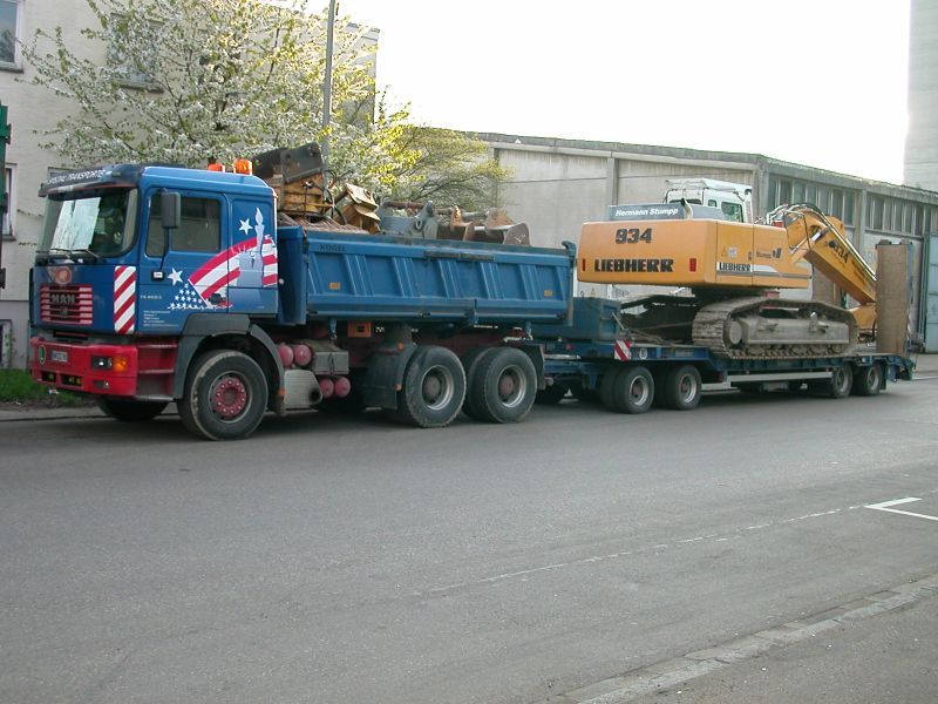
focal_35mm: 43
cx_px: 469
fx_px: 1165
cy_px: 352
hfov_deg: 43.9
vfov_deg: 33.6
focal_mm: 6.6
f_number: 2.9
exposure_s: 1/171
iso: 100
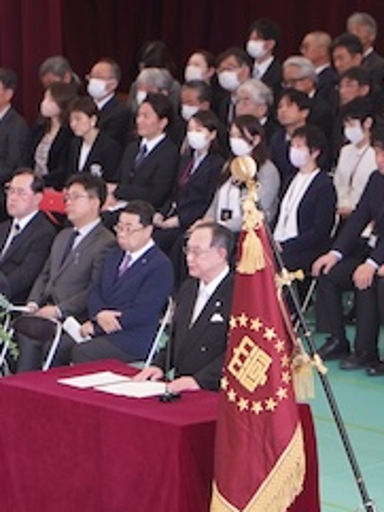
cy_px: 352
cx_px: 125
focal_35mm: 313
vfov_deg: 6.3
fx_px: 4625
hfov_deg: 4.8
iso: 1000
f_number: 4
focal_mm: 105
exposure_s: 1/160
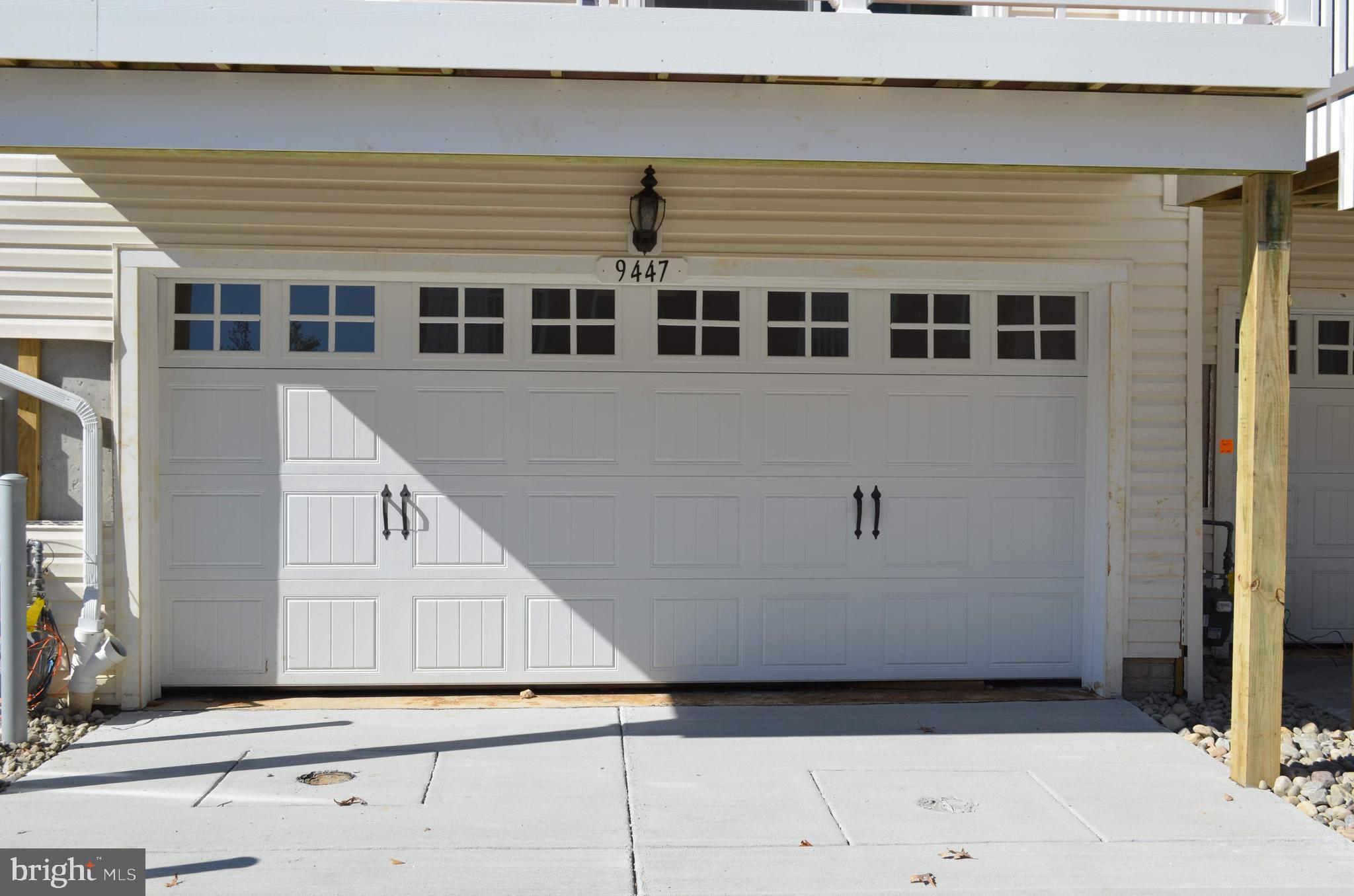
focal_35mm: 36
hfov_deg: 53.2
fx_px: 1351
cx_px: 677
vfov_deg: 36.7
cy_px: 448
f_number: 8
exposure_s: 1/250
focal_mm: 24
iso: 110
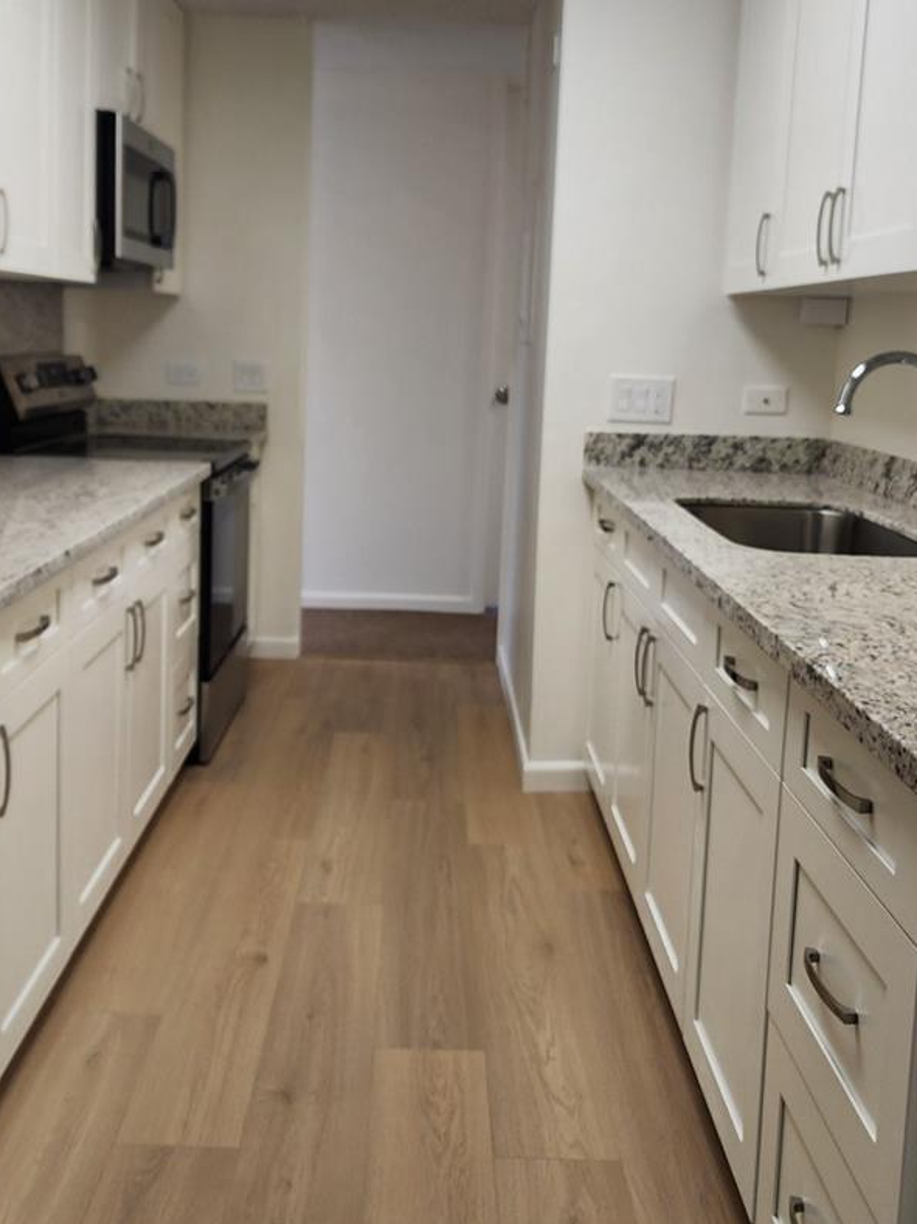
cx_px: 386
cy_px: 484
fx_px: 1237
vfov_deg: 52.3
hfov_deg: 40.6
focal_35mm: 35
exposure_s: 1/120
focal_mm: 6.4
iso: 64
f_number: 1.8
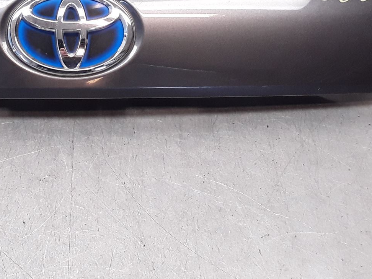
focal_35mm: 59
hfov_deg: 31.6
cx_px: 57
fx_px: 634
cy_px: 13
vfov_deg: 23.9
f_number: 1.9
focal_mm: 2.91
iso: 100
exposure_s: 1/123
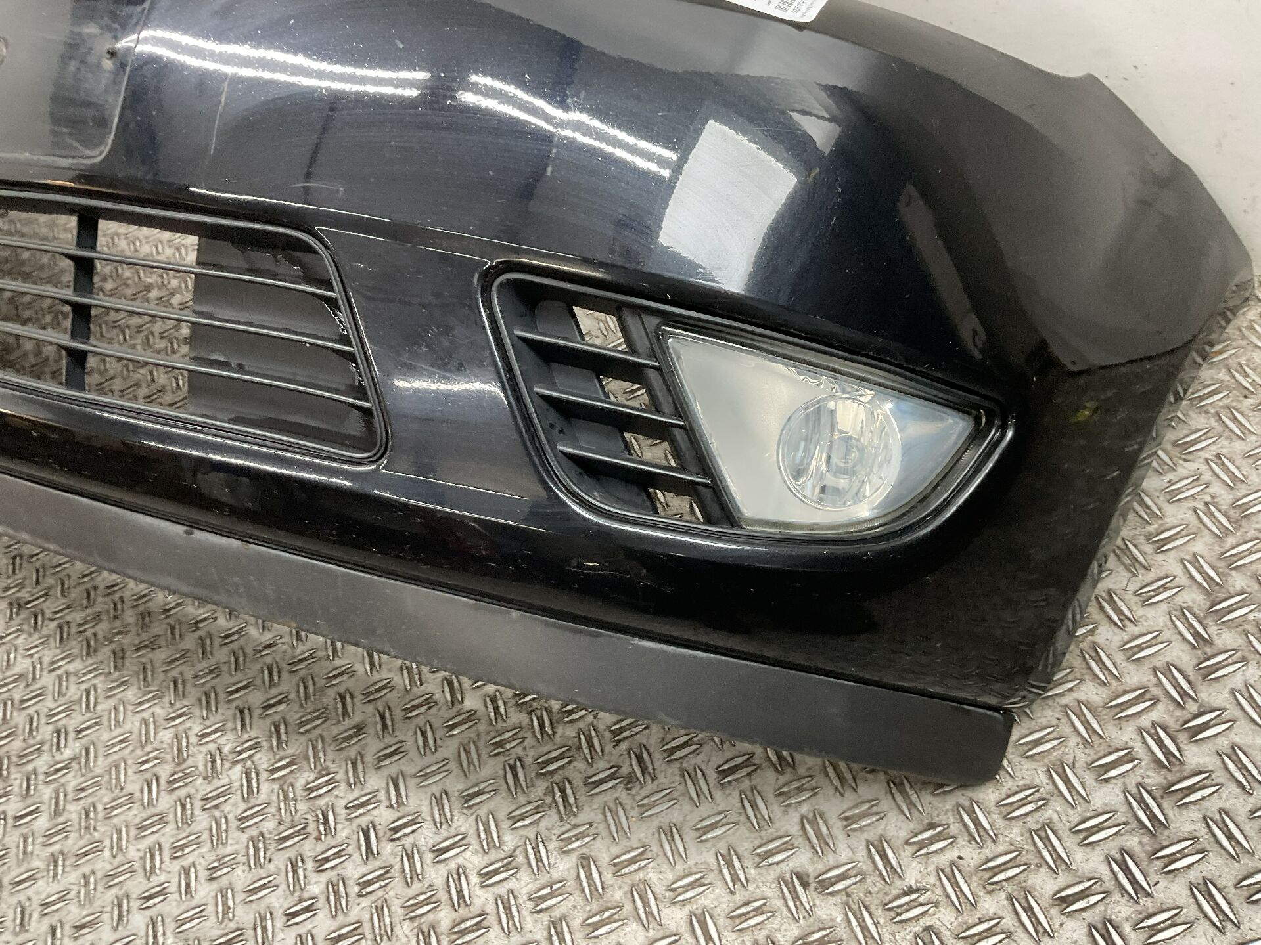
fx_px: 1056
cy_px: 472
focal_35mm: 29
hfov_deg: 61.7
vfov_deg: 48.2
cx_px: 630
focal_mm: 3
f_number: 1.8
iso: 80
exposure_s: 1/50
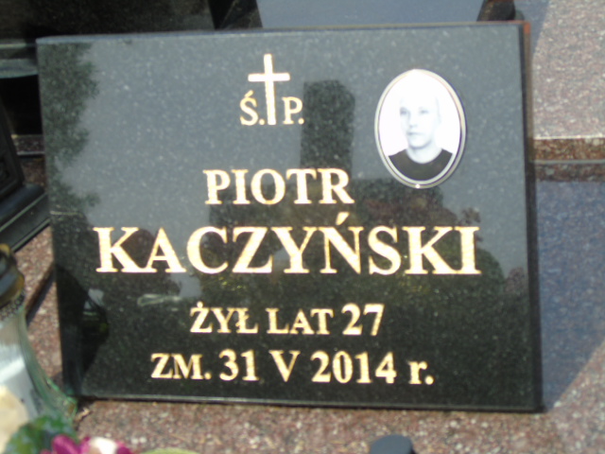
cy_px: 227
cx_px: 302
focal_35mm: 108
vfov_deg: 13.7
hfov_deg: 18.2
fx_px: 1888
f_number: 4.4
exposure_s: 1/250
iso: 80
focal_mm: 19
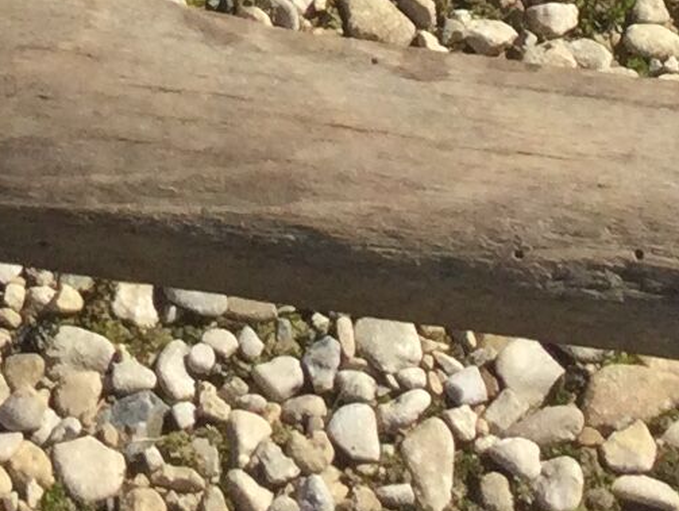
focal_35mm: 201
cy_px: -716
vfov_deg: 7.0
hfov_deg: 9.6
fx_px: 3945
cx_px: -227
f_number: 2.4
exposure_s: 1/1253
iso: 25
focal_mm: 3.3
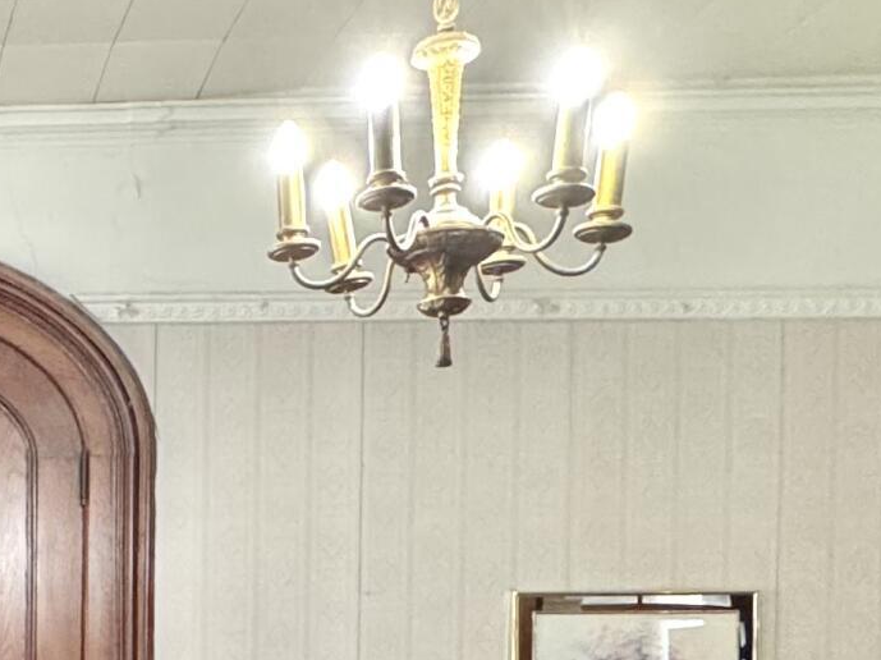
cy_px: 770
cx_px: -284
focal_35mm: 61
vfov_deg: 22.3
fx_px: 1552
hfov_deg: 26.5
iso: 500
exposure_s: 1/60
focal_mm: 2.22
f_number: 2.2
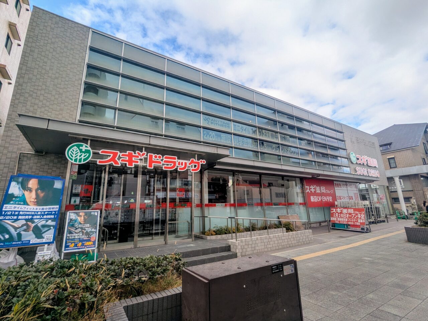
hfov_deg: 94.5
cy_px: 160
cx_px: 214
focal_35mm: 16
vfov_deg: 78.1
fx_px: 198
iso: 47
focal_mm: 2.35
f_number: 2.2
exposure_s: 1/822
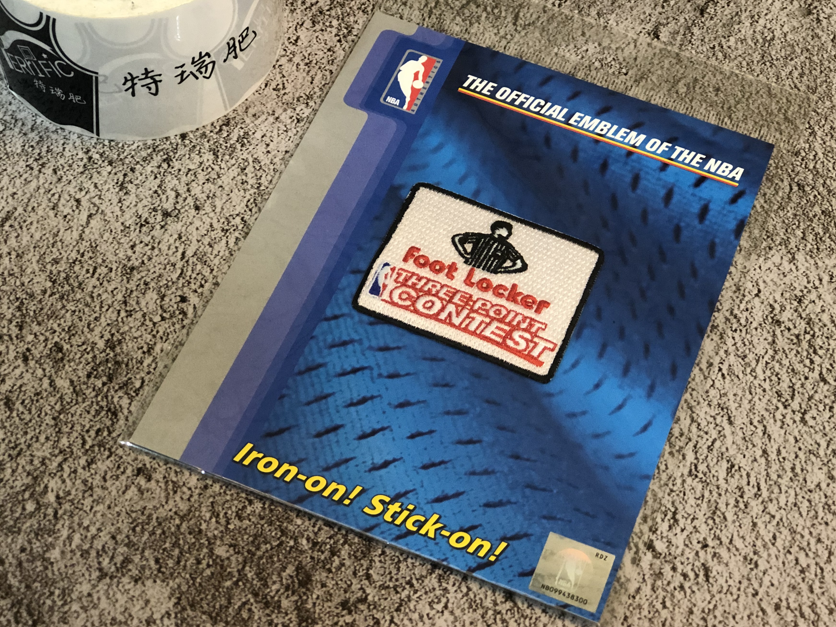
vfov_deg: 22.3
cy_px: 297
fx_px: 1594
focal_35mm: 66
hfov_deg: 29.4
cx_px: 407
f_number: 2.8
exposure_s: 1/30
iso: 320
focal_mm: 6.6
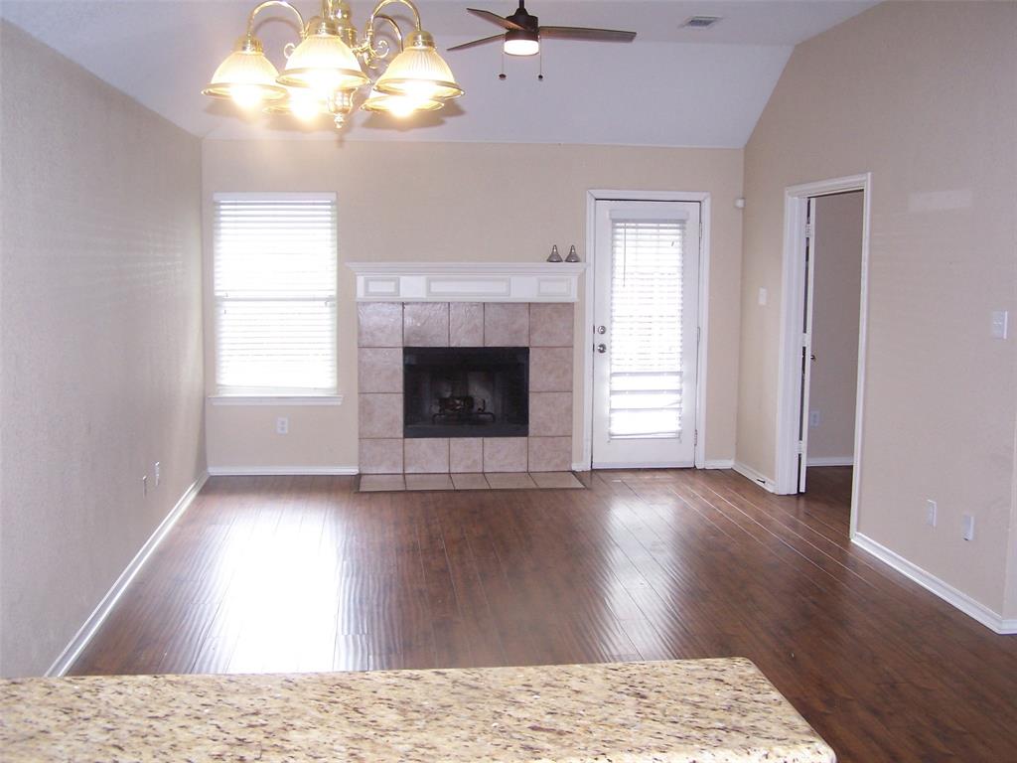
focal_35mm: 38
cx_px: 508
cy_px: 382
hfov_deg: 49.0
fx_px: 1116
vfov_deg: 37.7
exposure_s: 1/60
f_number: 2.8
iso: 140
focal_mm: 6.3
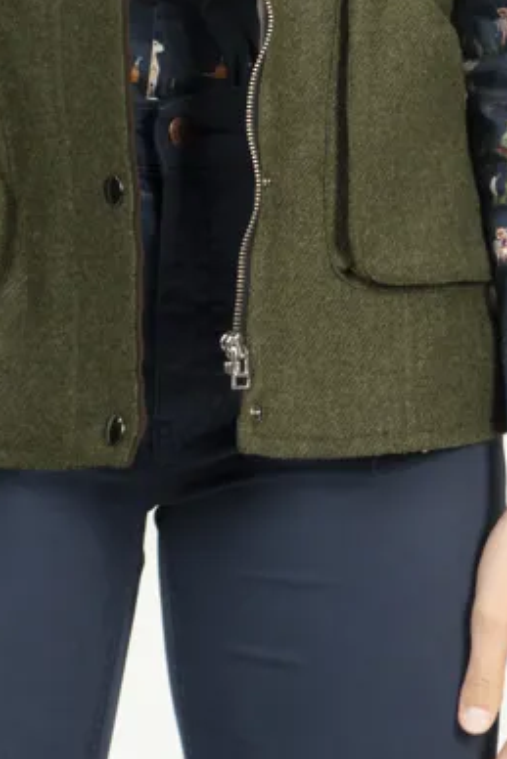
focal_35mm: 179
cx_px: 137
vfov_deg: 11.3
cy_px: -158
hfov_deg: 7.7
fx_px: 3778
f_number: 7.1
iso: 400
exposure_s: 1/160
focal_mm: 58
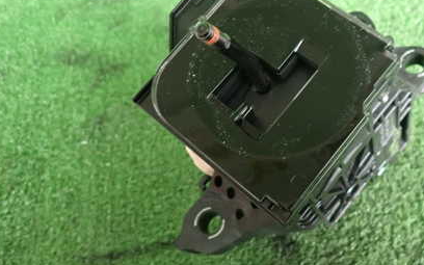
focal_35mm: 39
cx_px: 285
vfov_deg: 32.7
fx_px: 451
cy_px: 110
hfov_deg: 49.5
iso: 400
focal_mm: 4.5
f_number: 2
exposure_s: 1/30
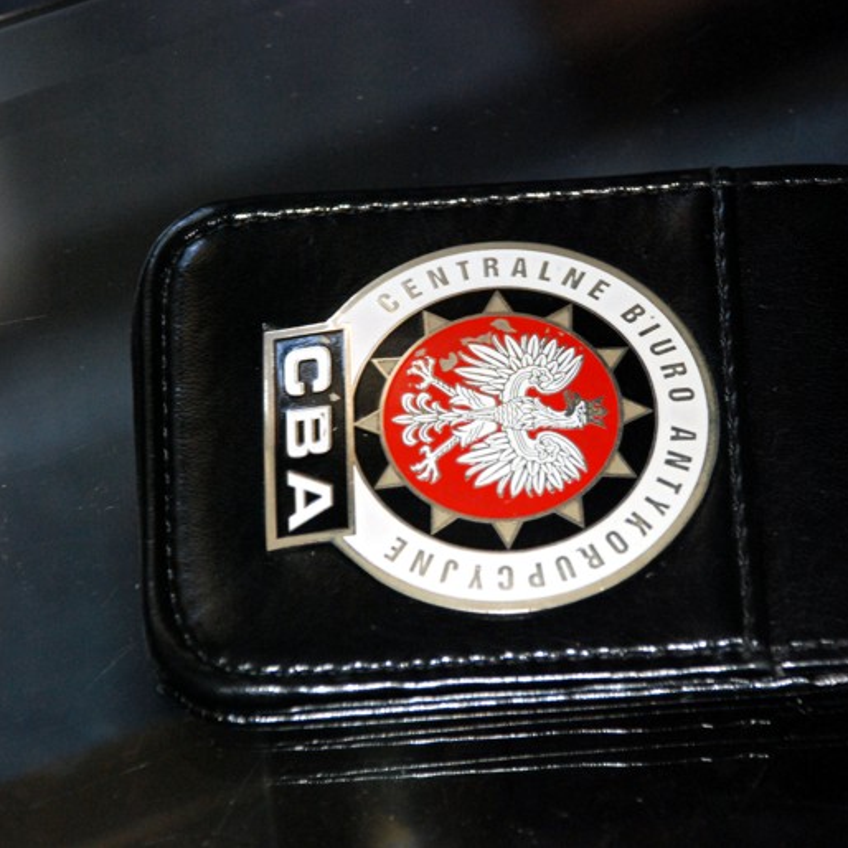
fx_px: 5062
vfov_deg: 9.6
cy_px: 424
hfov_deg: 9.6
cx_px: 467
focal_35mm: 183
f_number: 5.6
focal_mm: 95
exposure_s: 1/60
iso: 800
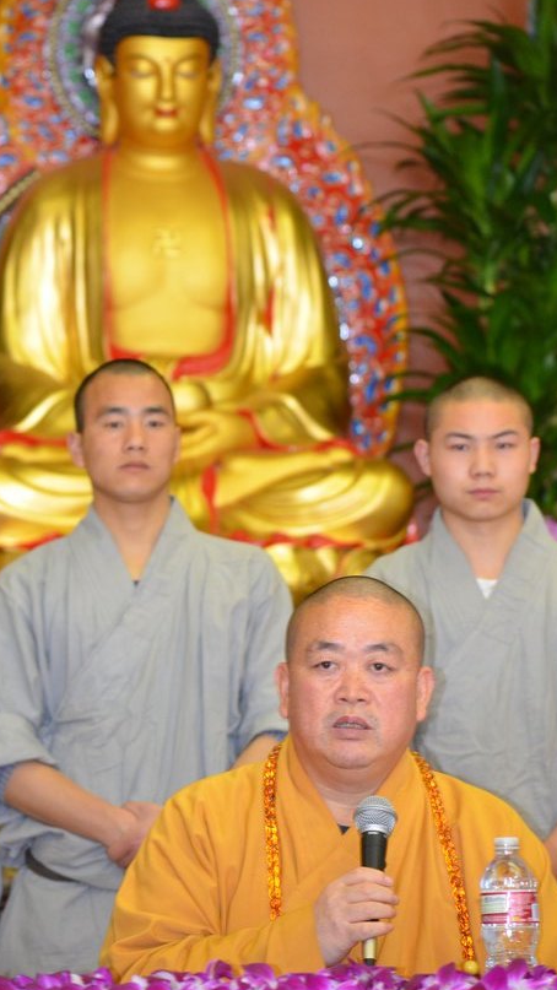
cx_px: 281
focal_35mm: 219
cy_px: 477
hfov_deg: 5.6
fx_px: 5739
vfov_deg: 9.9
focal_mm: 125
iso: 1800
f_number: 4.8
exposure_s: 1/60
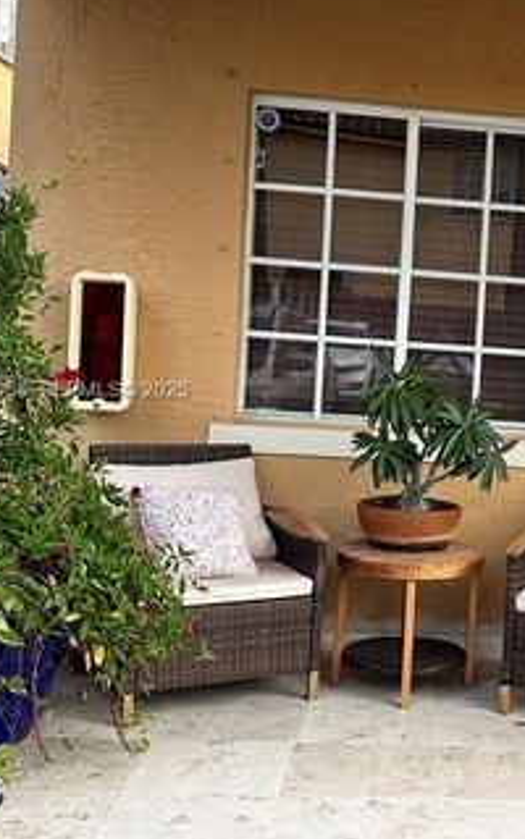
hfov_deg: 23.0
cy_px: 392
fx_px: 1213
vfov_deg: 38.2
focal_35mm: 53
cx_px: 575
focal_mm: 6.86
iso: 80
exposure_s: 1/1433
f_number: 1.78
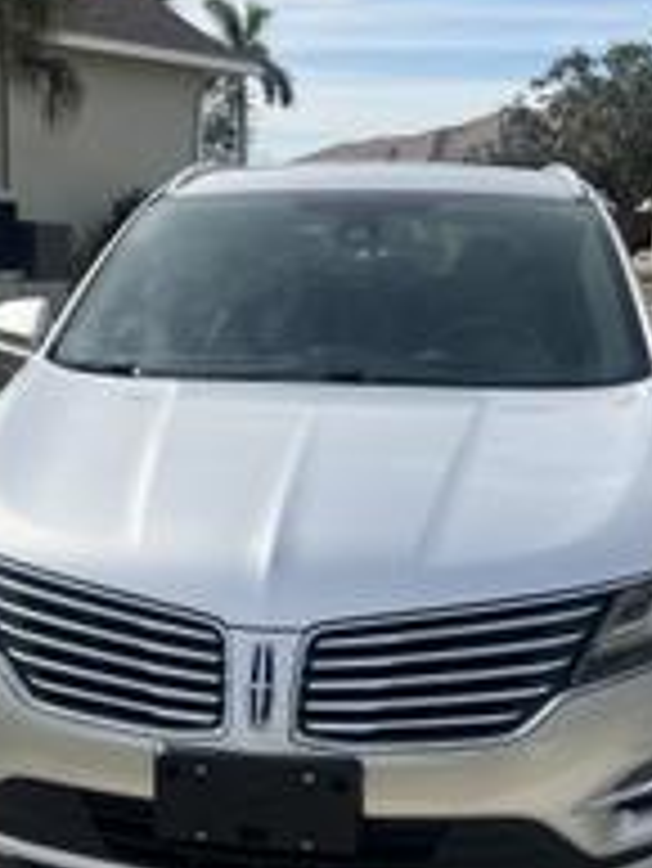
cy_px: 639
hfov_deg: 28.5
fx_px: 1279
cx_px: 238
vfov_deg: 36.7
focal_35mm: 51
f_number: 1.5
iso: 50
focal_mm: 5.7
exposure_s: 1/5076
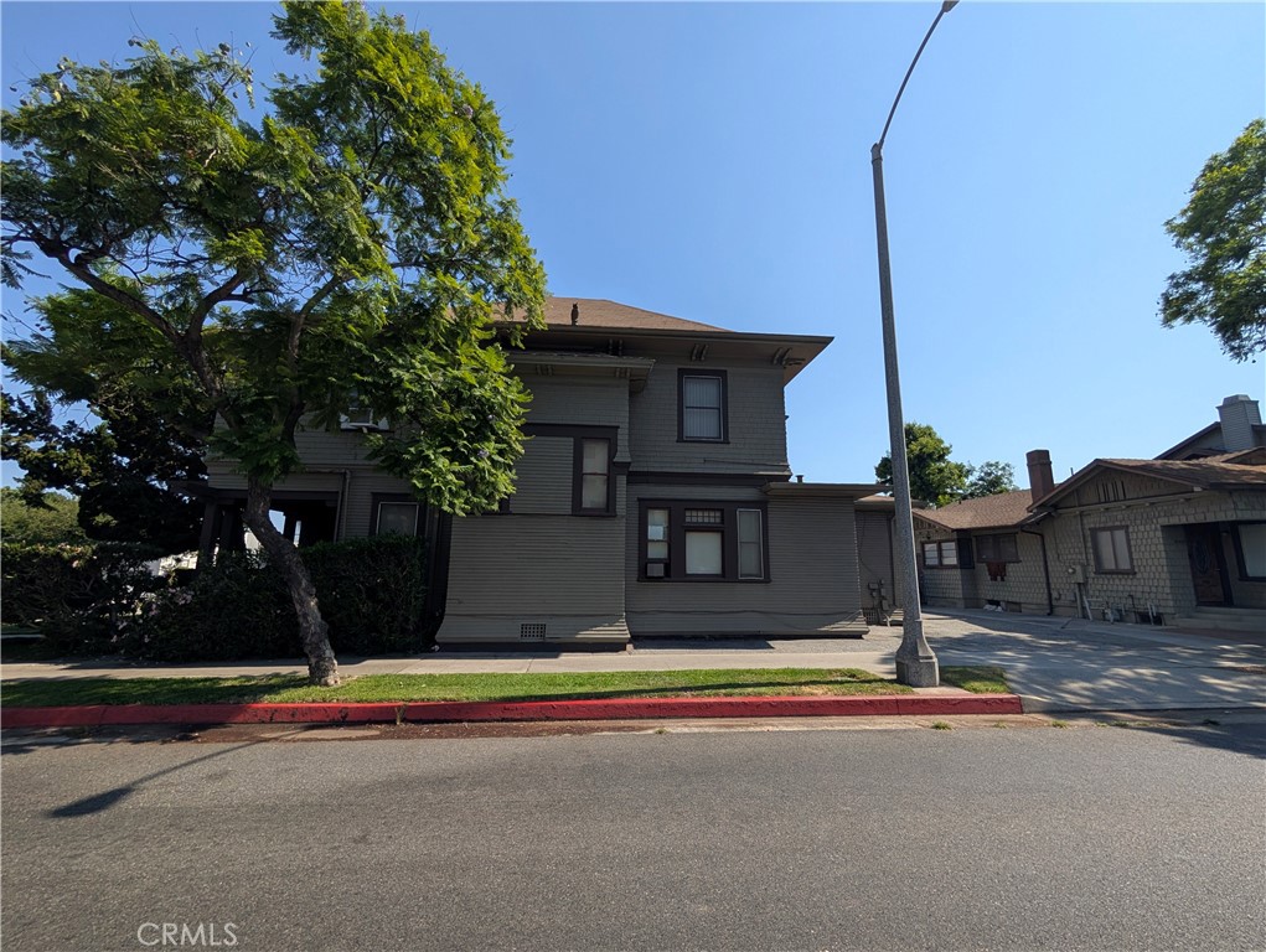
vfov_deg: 94.6
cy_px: 476
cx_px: 633
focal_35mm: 12
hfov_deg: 110.5
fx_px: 439
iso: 49
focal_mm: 2.02
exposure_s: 1/2786
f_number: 1.7
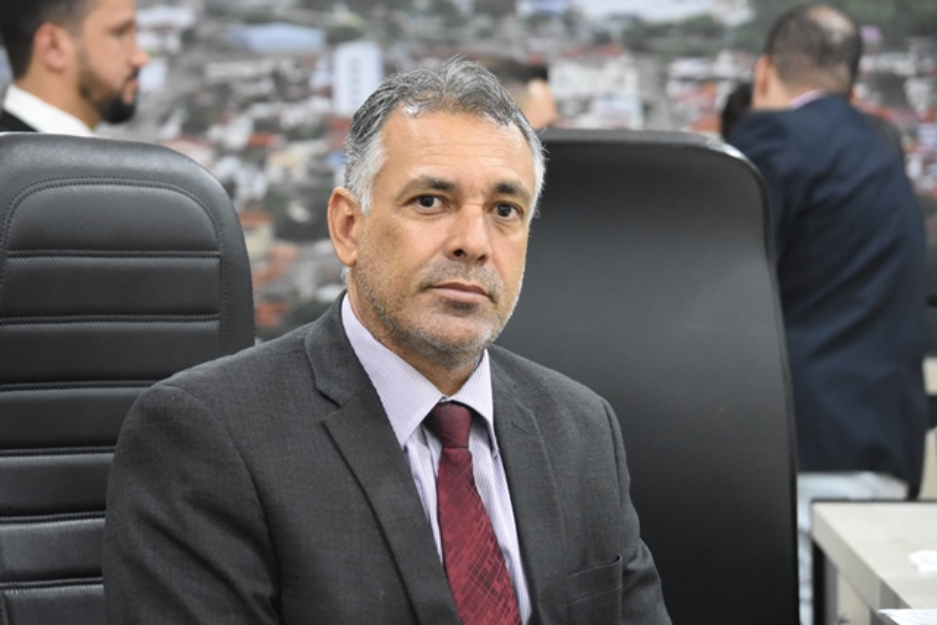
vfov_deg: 11.7
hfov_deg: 17.5
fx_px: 3046
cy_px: 312
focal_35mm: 117
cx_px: 468
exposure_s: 1/60
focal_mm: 78
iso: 4000
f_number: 5
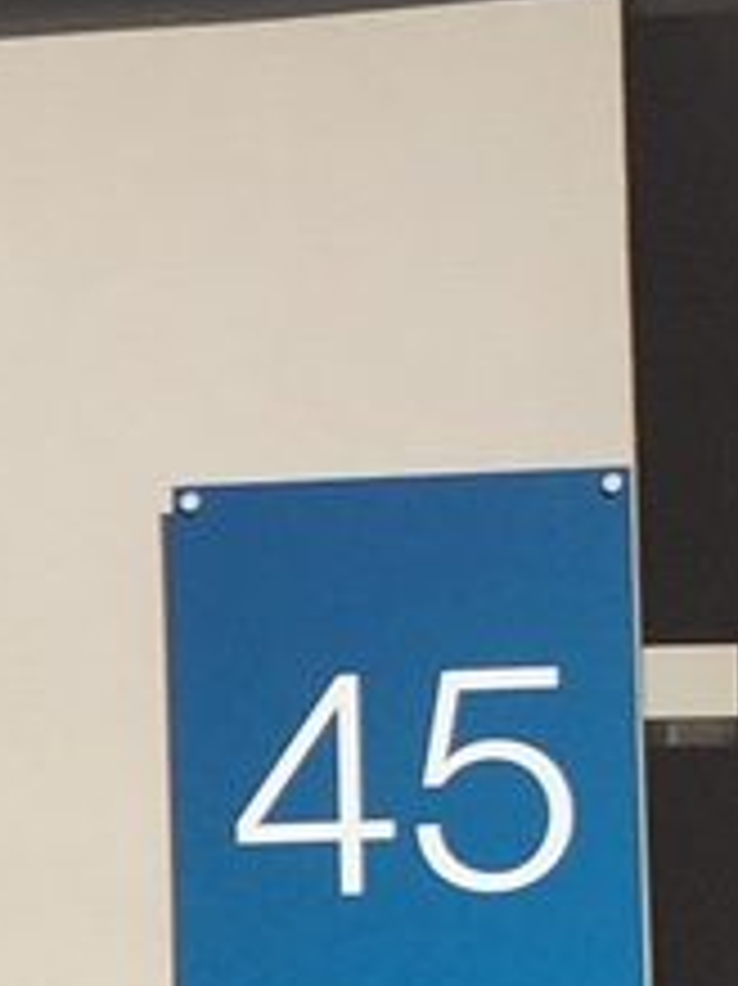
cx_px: -729
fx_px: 6146
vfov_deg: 9.1
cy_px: 833
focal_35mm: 216
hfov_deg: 6.7
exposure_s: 1/2825
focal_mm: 4.15
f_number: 2.2
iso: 32
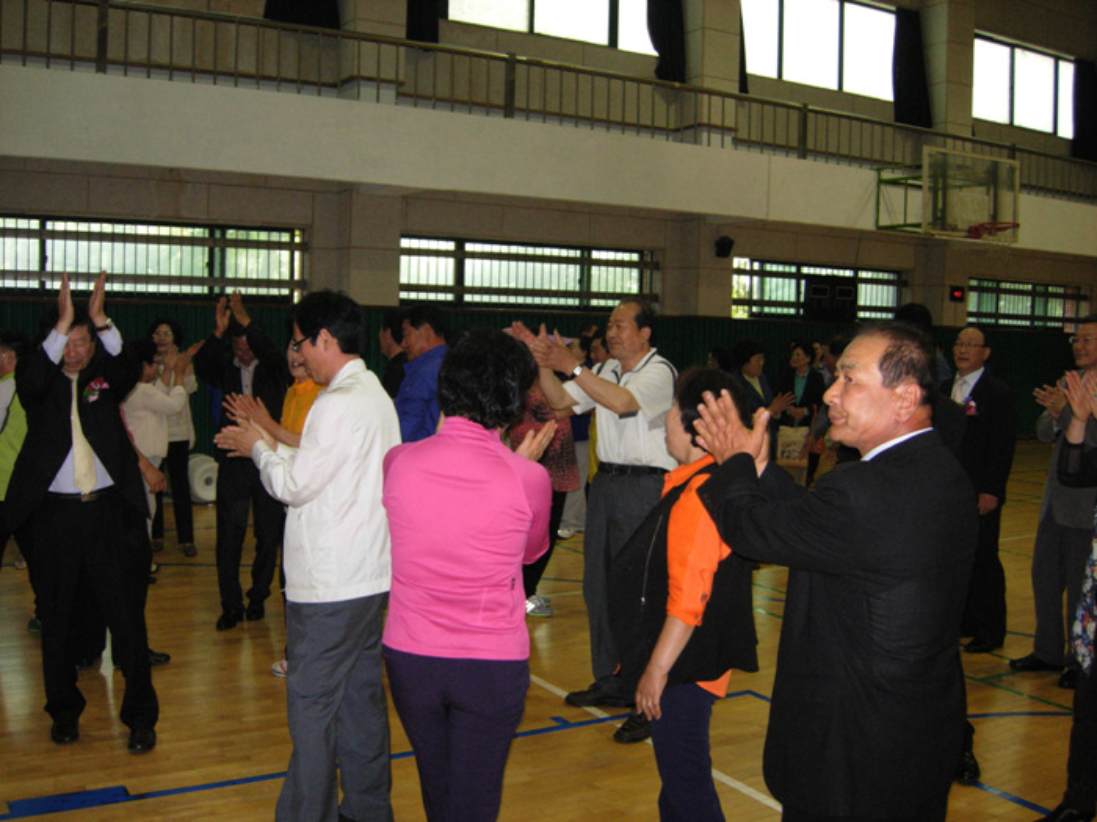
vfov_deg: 39.7
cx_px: 548
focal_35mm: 36
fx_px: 1141
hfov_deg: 51.4
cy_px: 411
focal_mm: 7.5
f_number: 2.7
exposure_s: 1/128
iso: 200
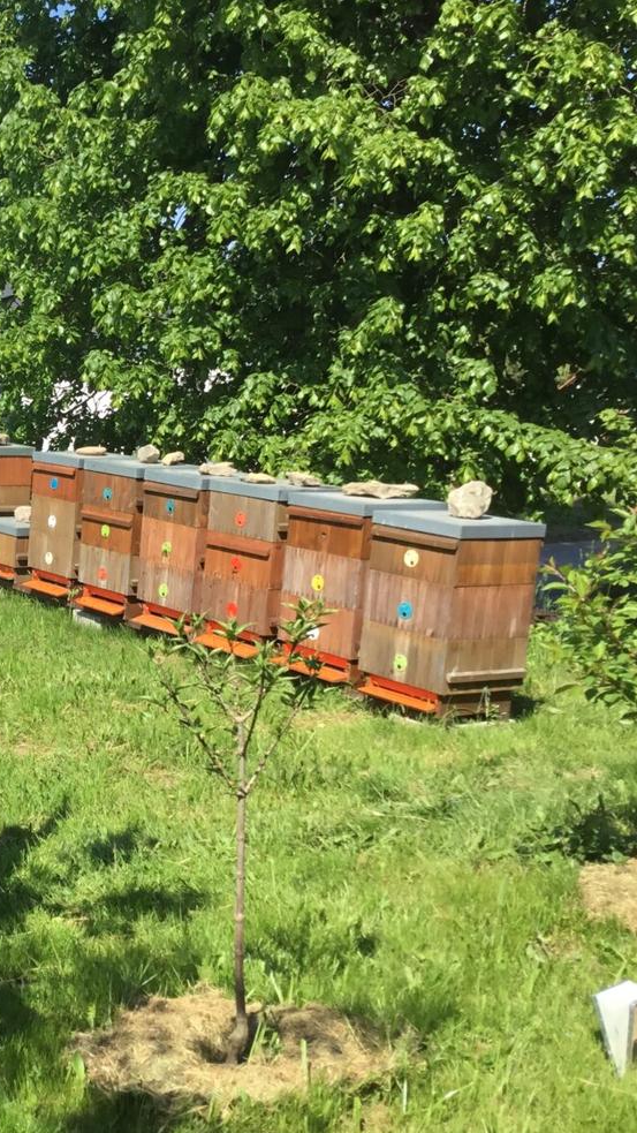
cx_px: -131
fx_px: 1381
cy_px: 577
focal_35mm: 46
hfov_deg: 23.7
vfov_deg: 44.6
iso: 25
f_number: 2.4
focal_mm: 3.3
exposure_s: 1/721
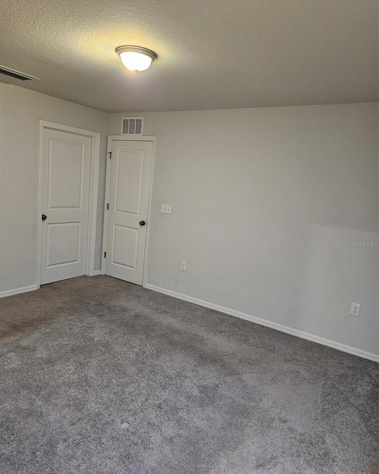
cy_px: 244
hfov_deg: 58.8
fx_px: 336
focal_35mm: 24
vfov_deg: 70.3
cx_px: 190
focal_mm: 5.4
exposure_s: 1/60
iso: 640
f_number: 1.8
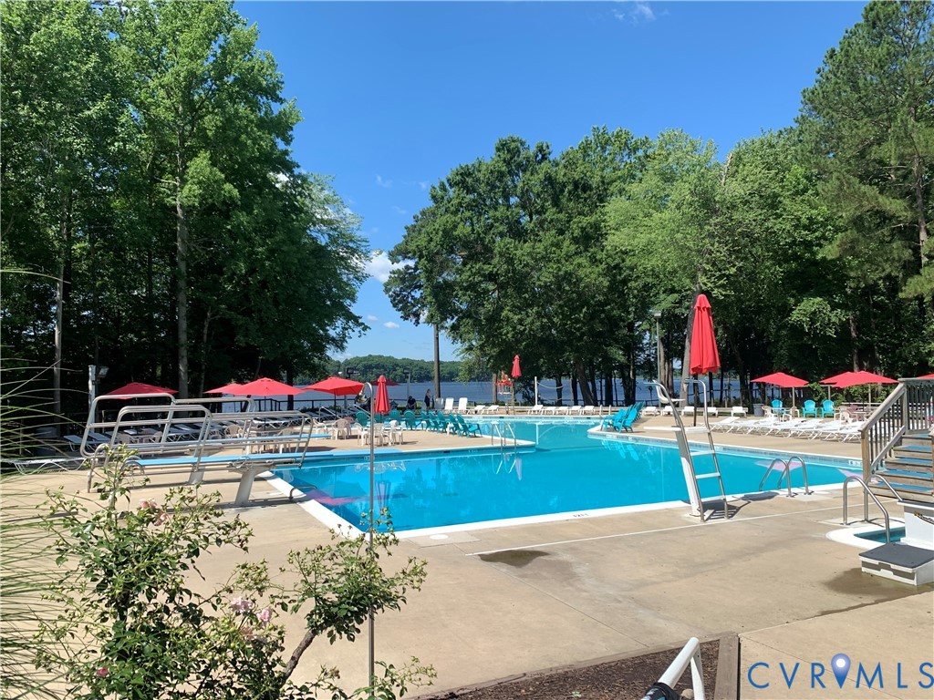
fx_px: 702
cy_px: 350
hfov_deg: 67.3
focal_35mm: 26
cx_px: 467
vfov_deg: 53.1
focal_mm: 4.25
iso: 25
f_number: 1.8
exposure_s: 1/2160
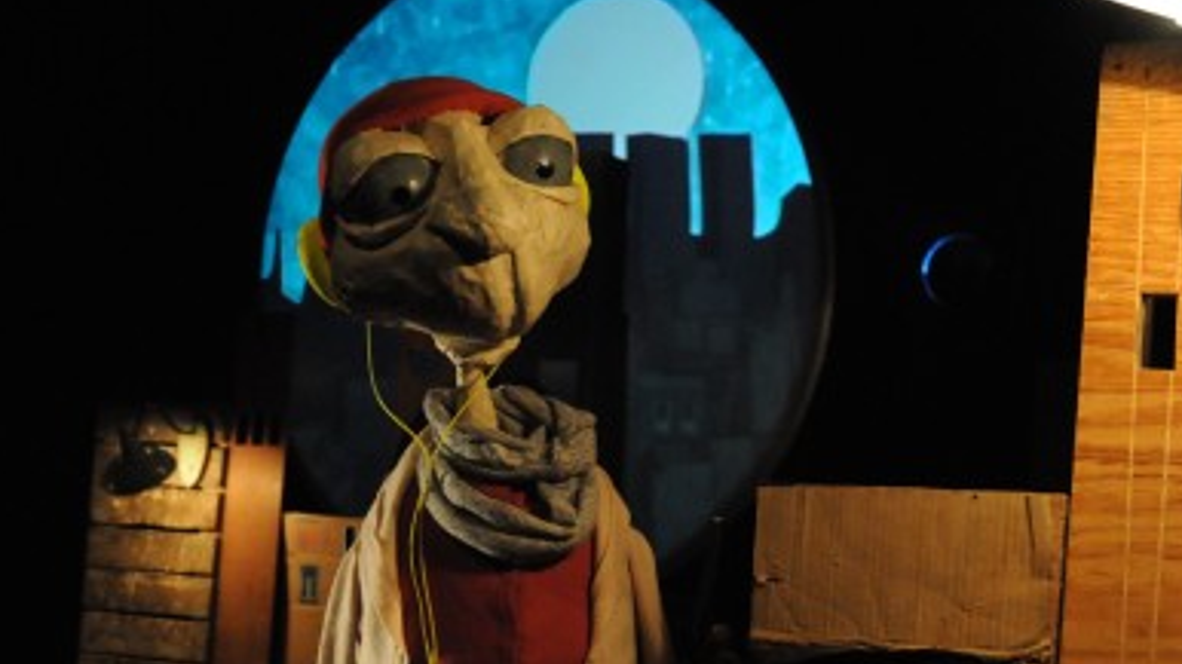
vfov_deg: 18.6
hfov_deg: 32.4
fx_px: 2027
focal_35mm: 65
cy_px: 384
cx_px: 695
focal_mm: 31
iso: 3200
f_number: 4
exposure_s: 1/60
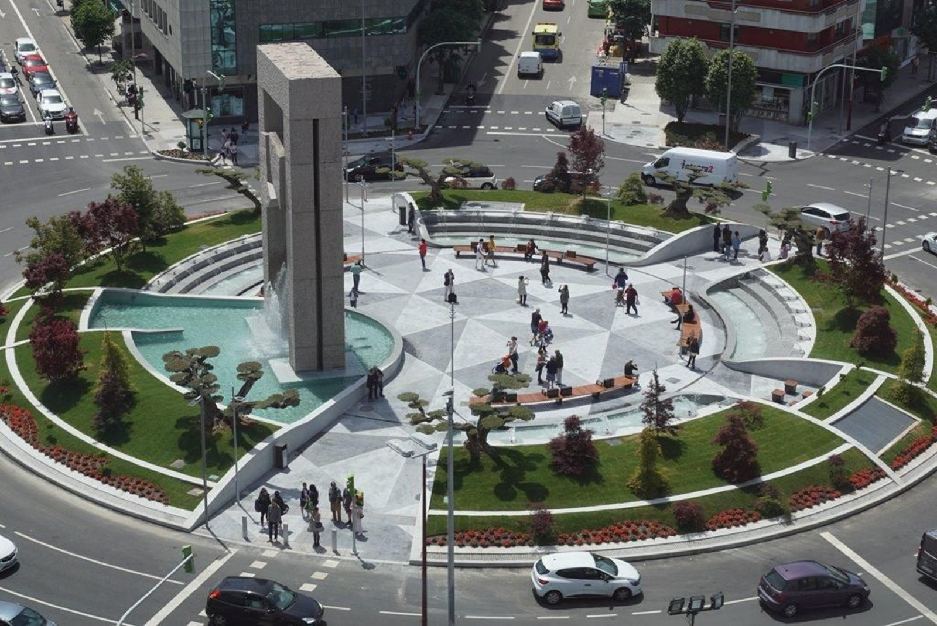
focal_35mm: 75
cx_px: 468
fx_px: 1953
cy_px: 313
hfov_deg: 27.0
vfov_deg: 18.2
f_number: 8
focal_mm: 50
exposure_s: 1/320
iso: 100
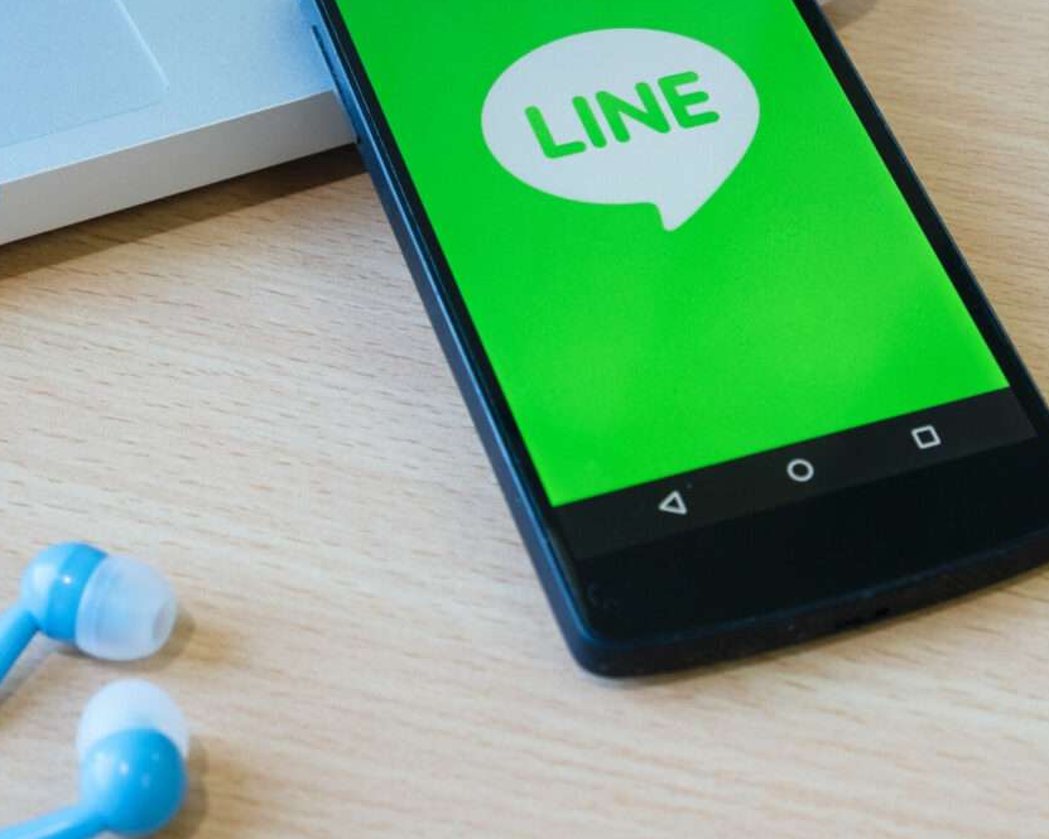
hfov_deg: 23.0
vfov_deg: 18.4
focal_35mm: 83
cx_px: 611
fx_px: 2577
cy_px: 260
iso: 400
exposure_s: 1/20
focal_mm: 32.9
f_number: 6.4
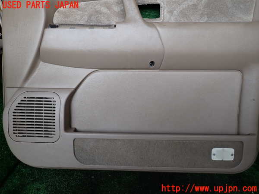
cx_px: 130
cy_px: 97
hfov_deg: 69.4
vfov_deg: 54.9
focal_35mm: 25
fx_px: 187
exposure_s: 1/80
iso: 100
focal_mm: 4.5
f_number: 2
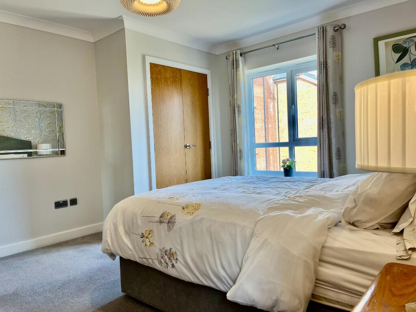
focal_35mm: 26
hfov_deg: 67.3
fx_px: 312
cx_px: 208
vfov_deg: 53.1
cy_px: 156
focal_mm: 5.1
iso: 50
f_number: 1.6
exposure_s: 1/100
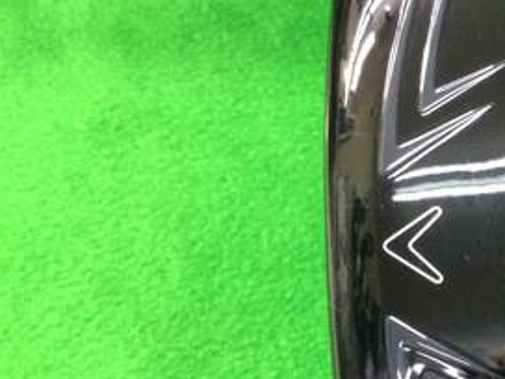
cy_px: 221
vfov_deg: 20.1
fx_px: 1065
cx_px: 574
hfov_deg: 24.6
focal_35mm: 73
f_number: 2.4
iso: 200
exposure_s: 1/24
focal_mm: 3.3
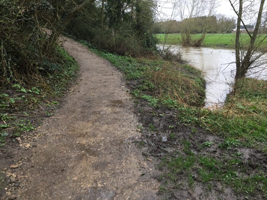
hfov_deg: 61.7
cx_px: 134
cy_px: 100
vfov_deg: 48.2
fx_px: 224
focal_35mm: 29
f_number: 2.2
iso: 40
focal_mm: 4.15
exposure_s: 1/33
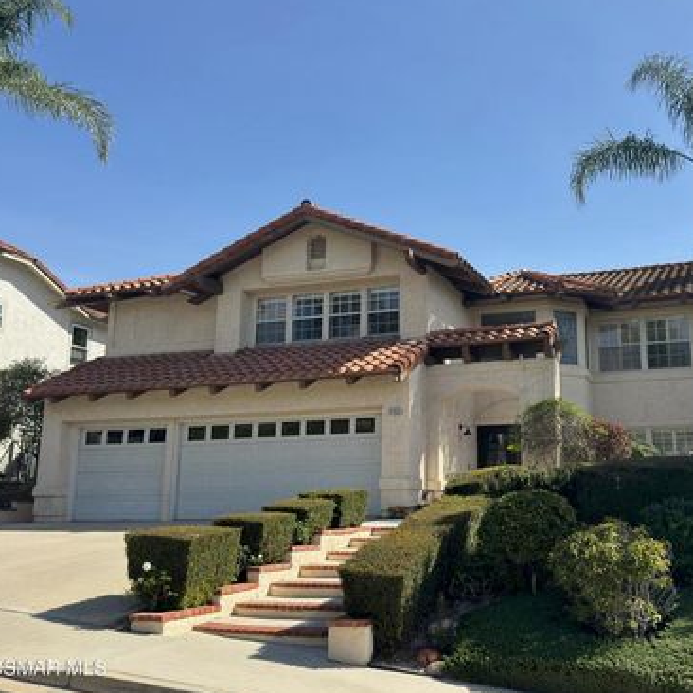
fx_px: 793
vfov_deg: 47.2
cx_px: 460
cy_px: 346
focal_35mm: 35
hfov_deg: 46.5
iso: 100
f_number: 1.78
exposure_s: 1/6024
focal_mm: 6.76
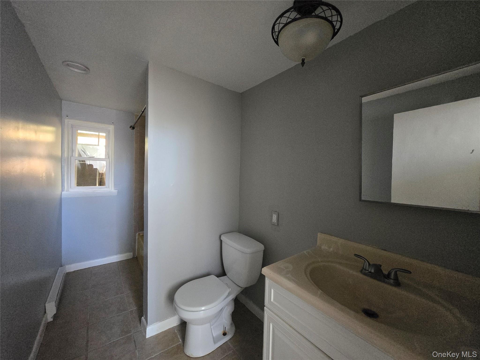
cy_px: 180
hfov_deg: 106.2
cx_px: 240
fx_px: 180
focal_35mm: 13
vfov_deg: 89.9
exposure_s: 1/60
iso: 1000
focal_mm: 1.7
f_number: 2.2
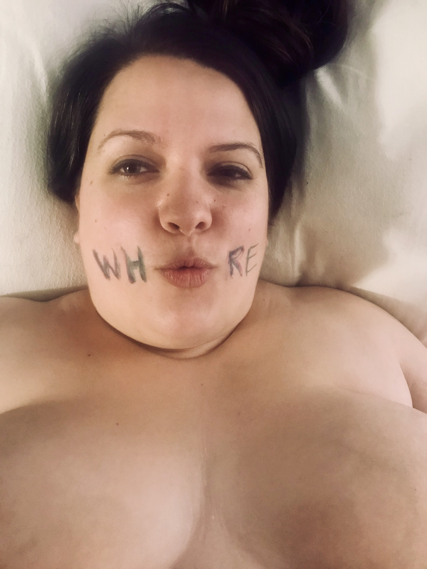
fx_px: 461
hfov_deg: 49.7
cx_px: 214
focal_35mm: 28
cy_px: 284
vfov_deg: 63.4
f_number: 1.8
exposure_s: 1/4
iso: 160
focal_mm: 3.99
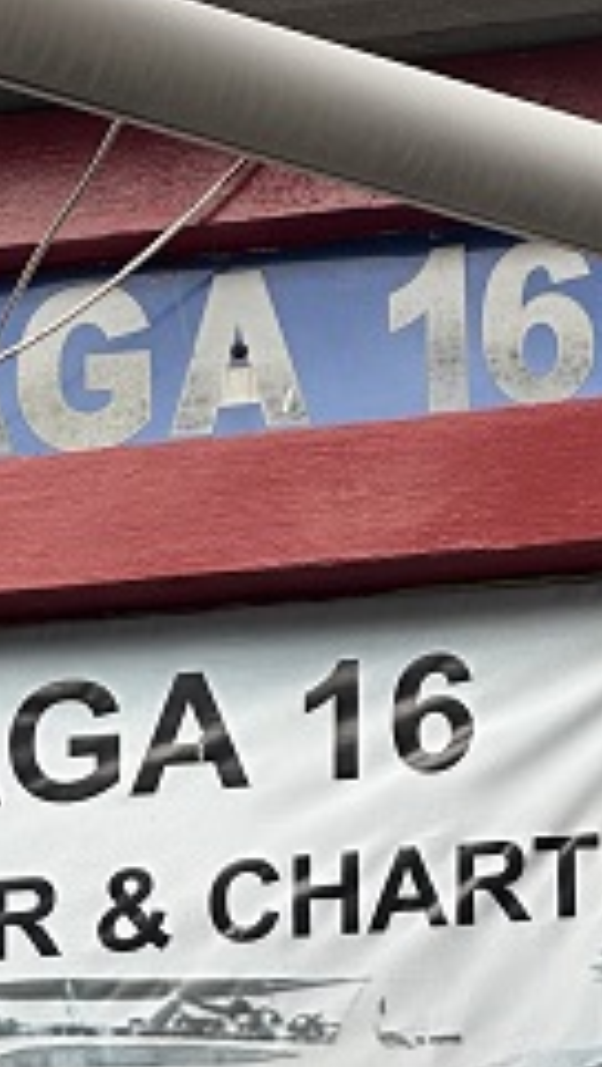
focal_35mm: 232
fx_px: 6568
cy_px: 1080
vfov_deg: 9.2
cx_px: 18
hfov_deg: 5.2
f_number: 2.8
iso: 32
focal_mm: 9
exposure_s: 1/119
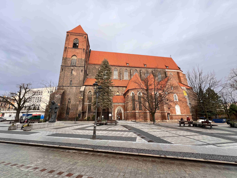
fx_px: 89
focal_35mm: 13
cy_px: 89
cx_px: 118
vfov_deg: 89.9
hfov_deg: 106.2
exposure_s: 1/303
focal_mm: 1.57
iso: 32
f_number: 1.8
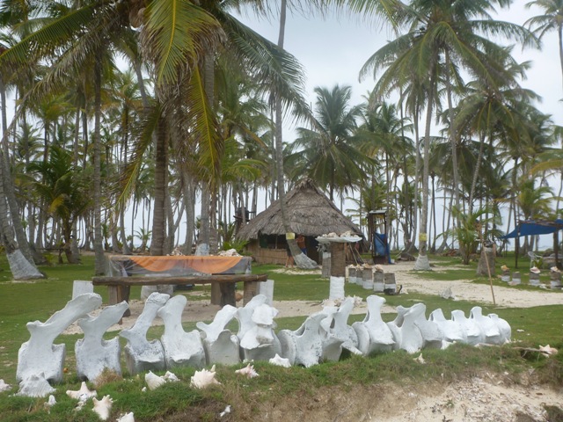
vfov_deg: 41.8
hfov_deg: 54.0
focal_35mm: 34
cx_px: 282
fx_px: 553
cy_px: 211
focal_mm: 6
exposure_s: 1/640
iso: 100
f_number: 3.7
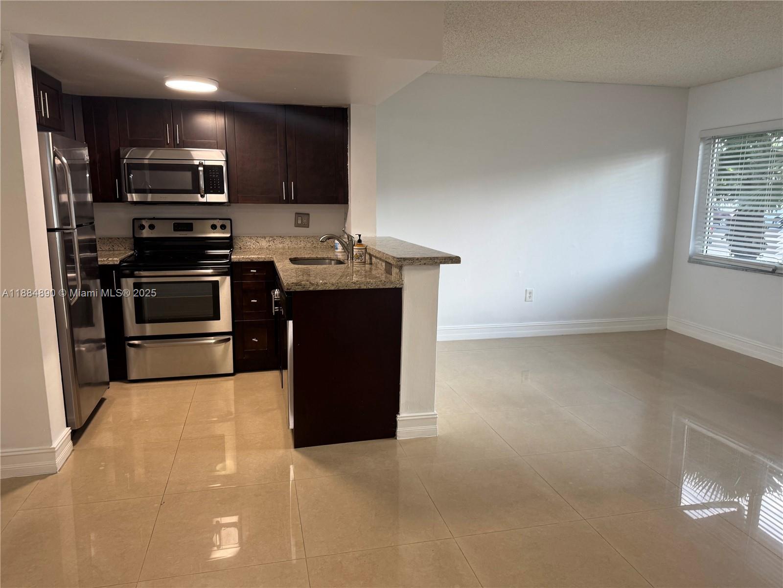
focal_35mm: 24
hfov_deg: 71.6
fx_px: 543
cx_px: 392
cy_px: 294
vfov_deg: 56.8
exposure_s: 1/60
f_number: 1.78
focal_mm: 6.76
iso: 125
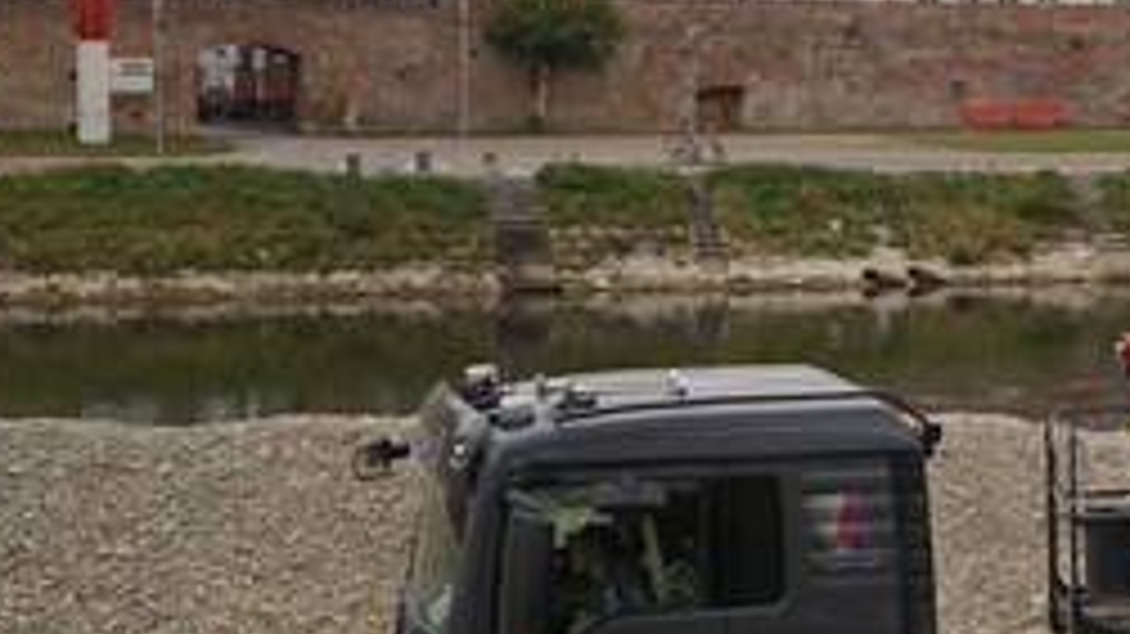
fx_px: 3295
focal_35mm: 110
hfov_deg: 18.0
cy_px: 92
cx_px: 1522
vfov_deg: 11.0
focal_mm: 22
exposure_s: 1/800
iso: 200
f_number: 3.5
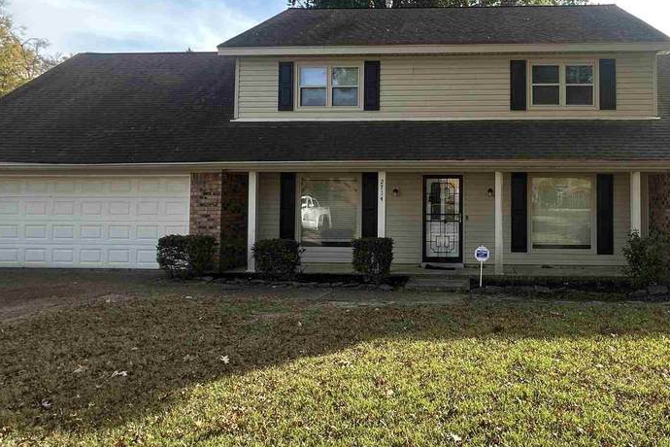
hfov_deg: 65.6
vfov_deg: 47.7
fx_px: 502
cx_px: 446
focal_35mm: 27
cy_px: 184
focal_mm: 2.22
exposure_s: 1/248
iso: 40
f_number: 2.2
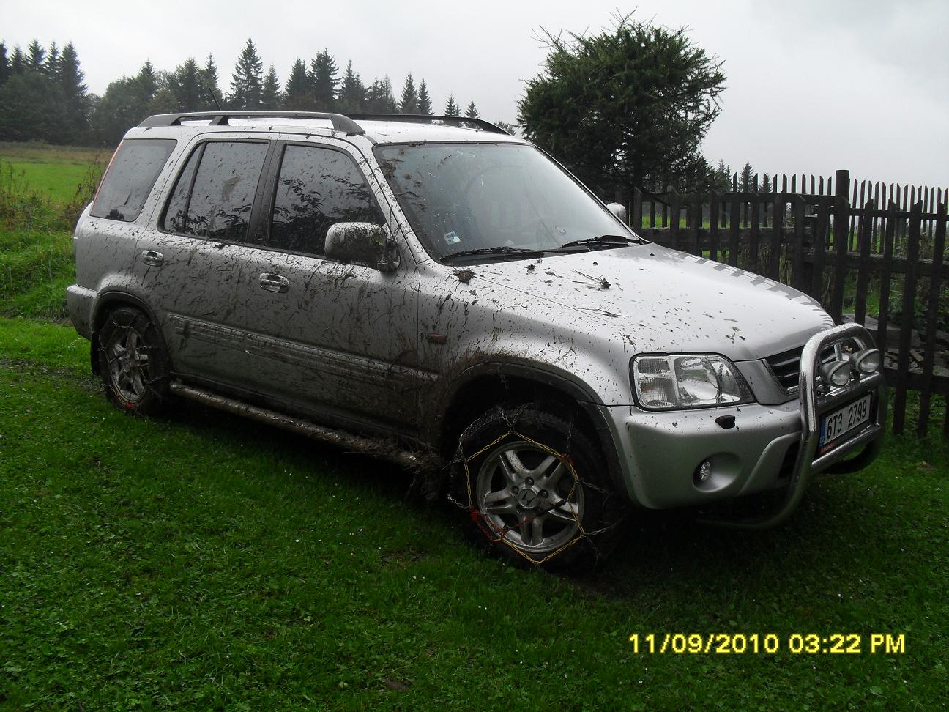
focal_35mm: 35
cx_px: 474
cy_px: 356
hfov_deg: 52.6
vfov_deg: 40.7
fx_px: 960
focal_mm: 6.3
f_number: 3.2
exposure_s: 1/350
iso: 100
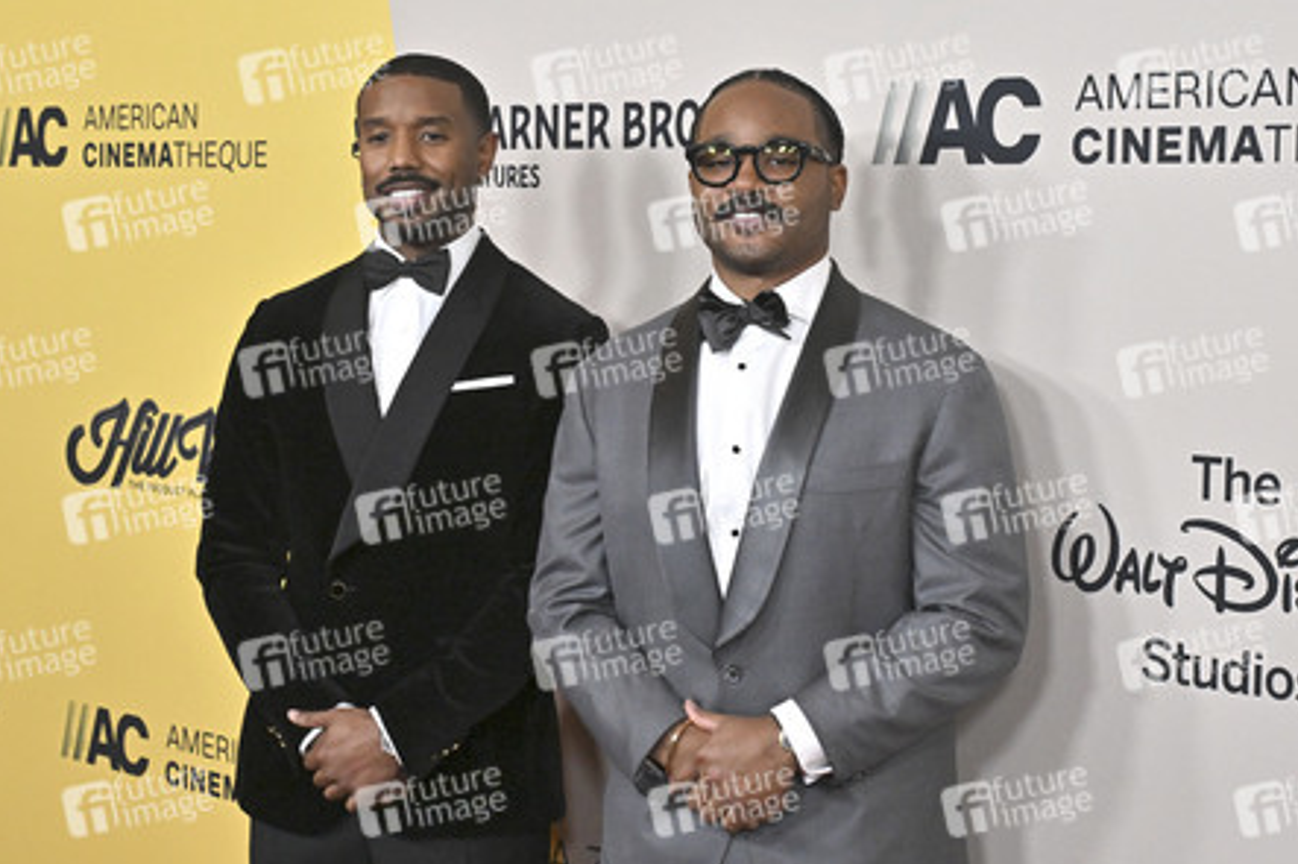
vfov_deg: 24.2
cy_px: 436
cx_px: 646
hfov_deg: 35.7
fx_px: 2018
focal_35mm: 56
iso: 2000
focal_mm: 37
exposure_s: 1/320
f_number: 5.6
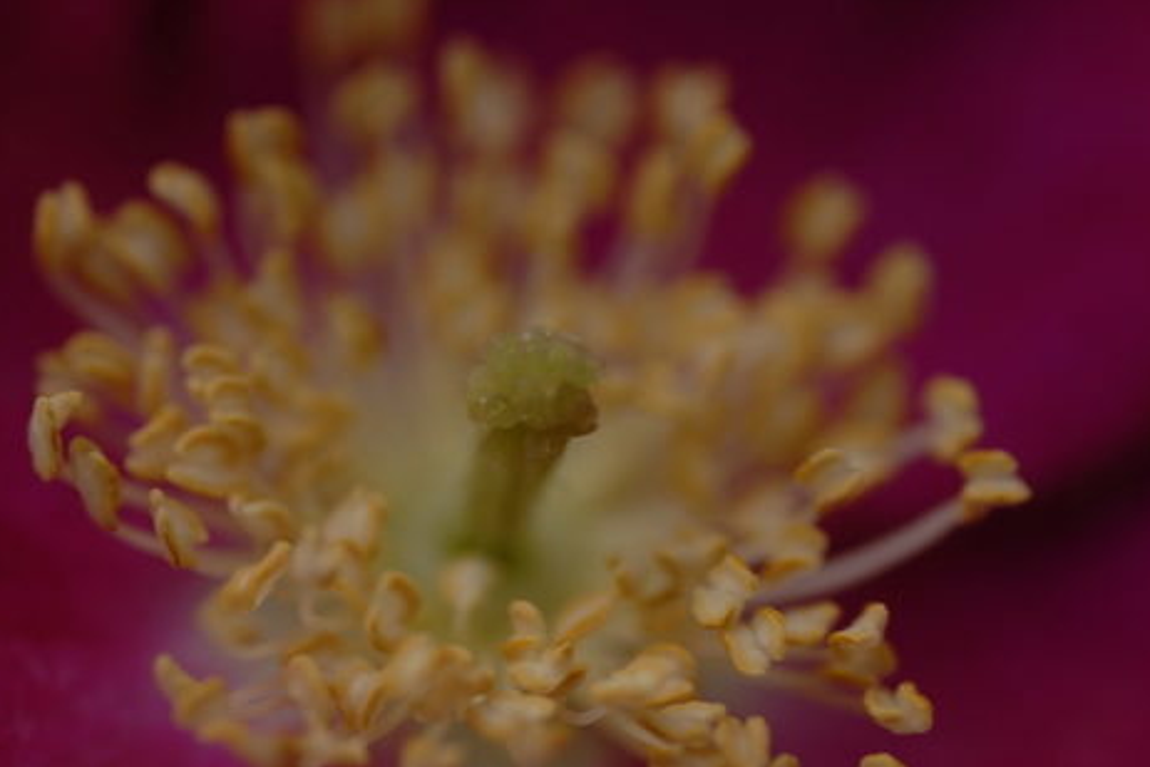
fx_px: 5592
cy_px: 314
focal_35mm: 175
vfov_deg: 7.9
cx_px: 517
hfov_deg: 11.7
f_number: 10
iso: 100
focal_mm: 90
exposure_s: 1/125
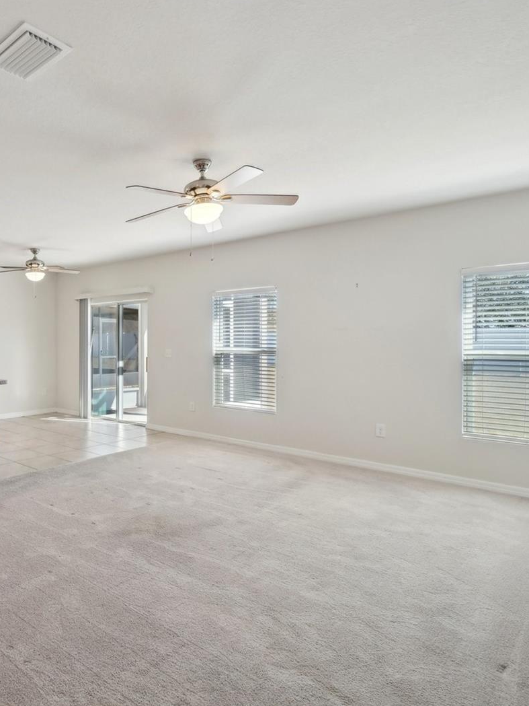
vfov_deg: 76.4
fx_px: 448
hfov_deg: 56.4
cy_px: 351
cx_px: 101
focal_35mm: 22
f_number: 8
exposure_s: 1/30
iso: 400
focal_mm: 10
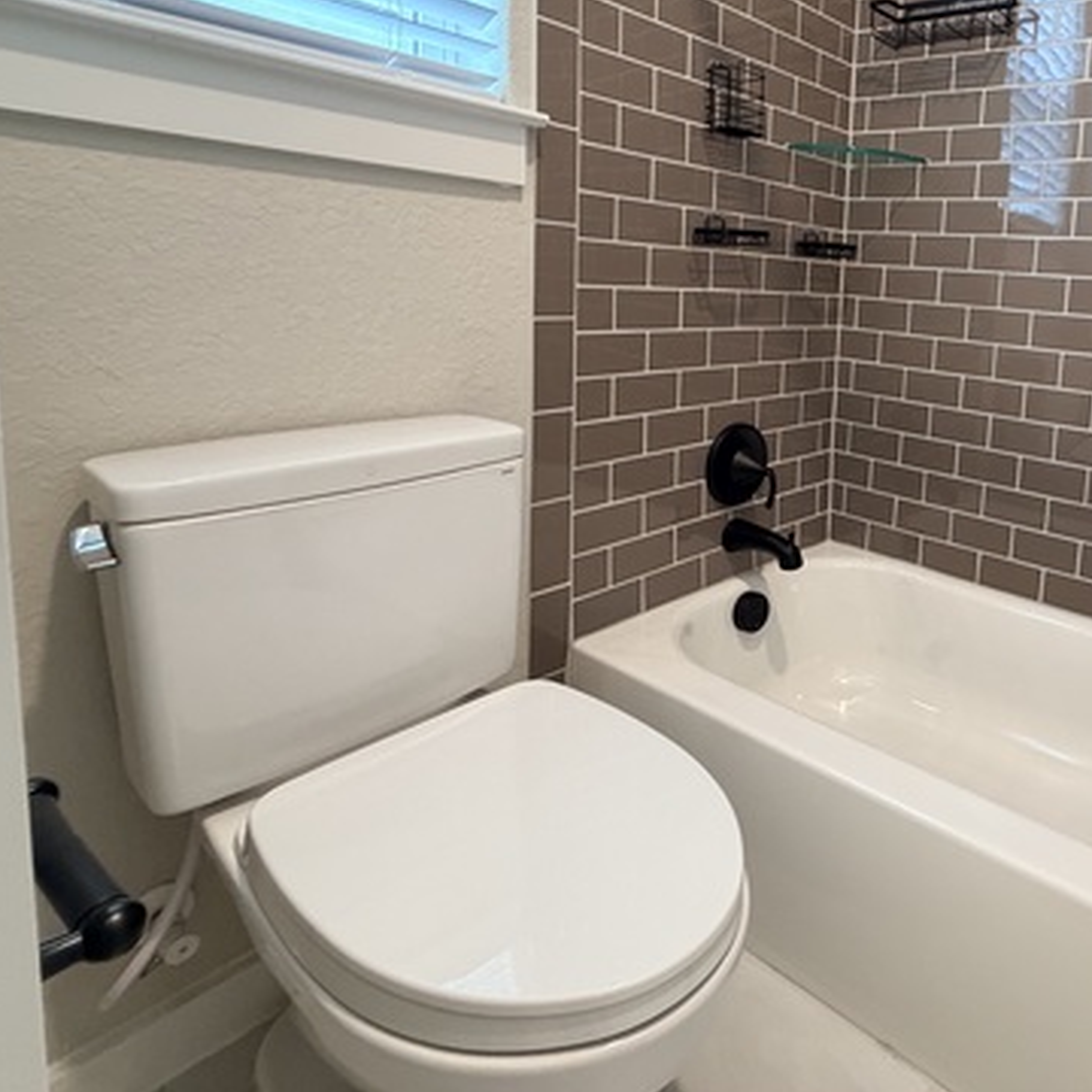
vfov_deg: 67.9
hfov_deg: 62.5
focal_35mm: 22
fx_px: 785
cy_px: 373
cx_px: 904
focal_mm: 2.22
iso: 320
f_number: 2.2
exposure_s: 1/60
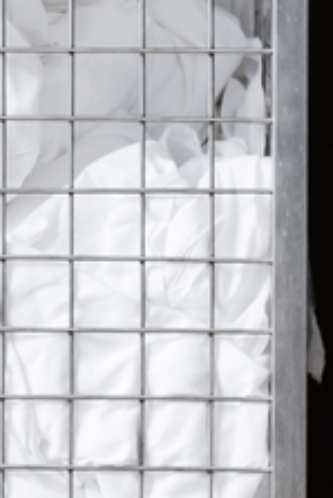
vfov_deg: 6.6
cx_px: -330
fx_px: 4336
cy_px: 173
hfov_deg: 4.3
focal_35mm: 313
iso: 250
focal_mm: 70
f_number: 3.5
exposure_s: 1/200
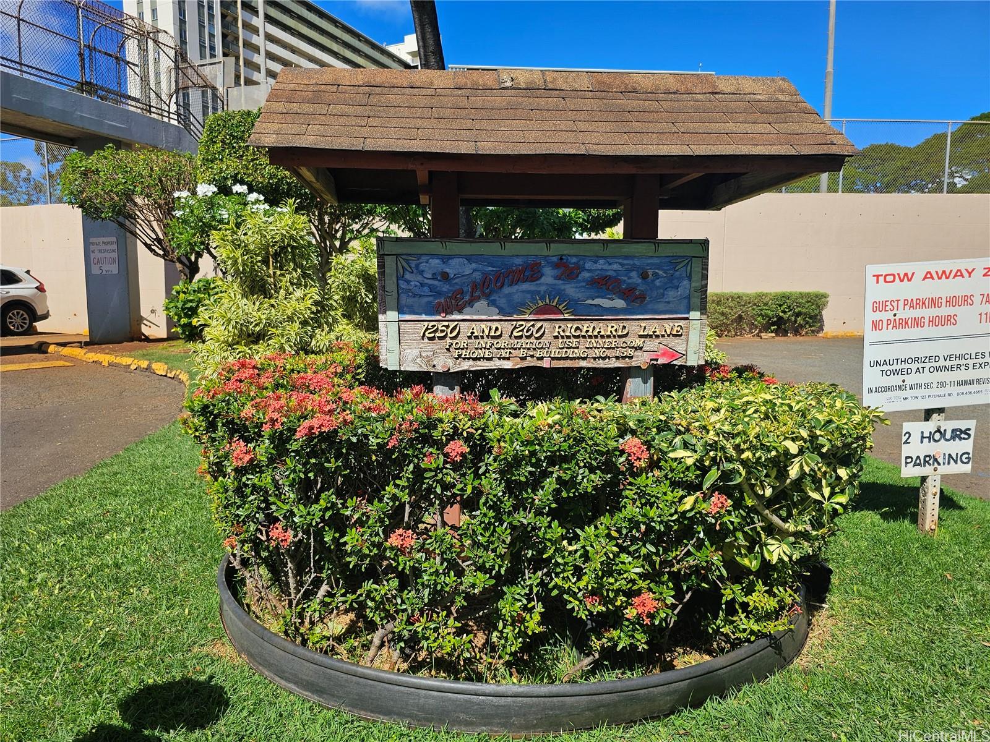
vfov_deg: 58.9
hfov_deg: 73.9
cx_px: 495
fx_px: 658
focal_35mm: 23
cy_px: 371
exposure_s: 1/1339
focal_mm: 6.3
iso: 16
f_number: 1.7
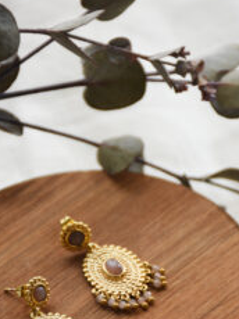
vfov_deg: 7.5
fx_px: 2433
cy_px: 201
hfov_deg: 5.6
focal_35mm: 264
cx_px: 159
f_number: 5.6
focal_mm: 105
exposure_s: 1/13
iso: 200
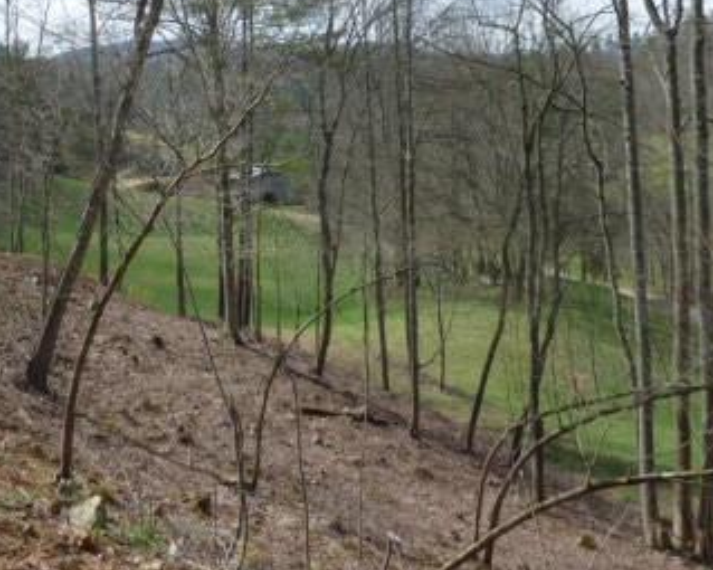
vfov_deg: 30.3
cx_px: 273
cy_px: 143
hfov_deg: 37.9
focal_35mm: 49
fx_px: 1034
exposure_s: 1/640
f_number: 3.3
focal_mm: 4.1
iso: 80
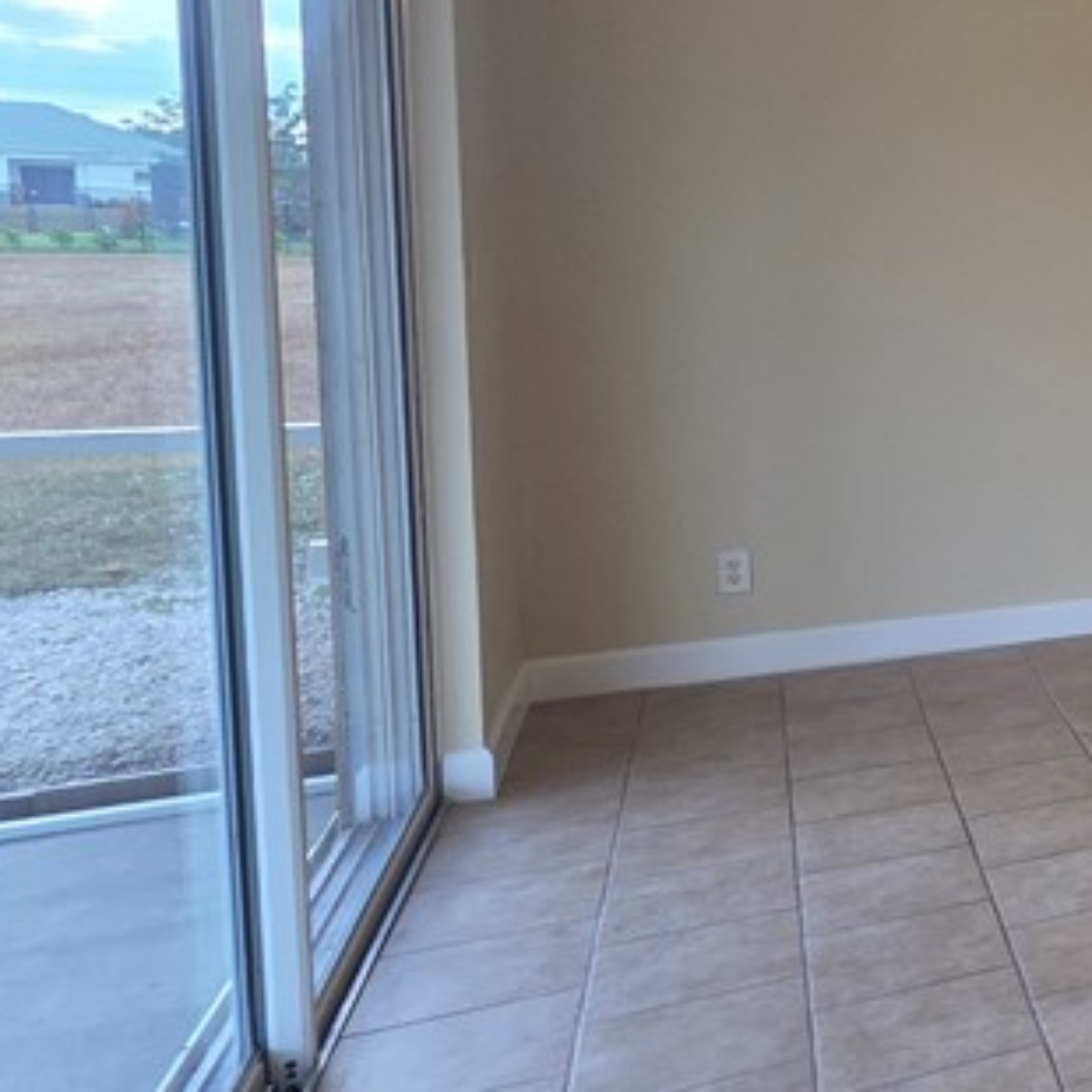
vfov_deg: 43.2
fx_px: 1356
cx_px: 1786
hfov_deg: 25.7
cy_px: 359
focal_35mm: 38
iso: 80
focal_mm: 2.2
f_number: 1.9
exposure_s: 1/120
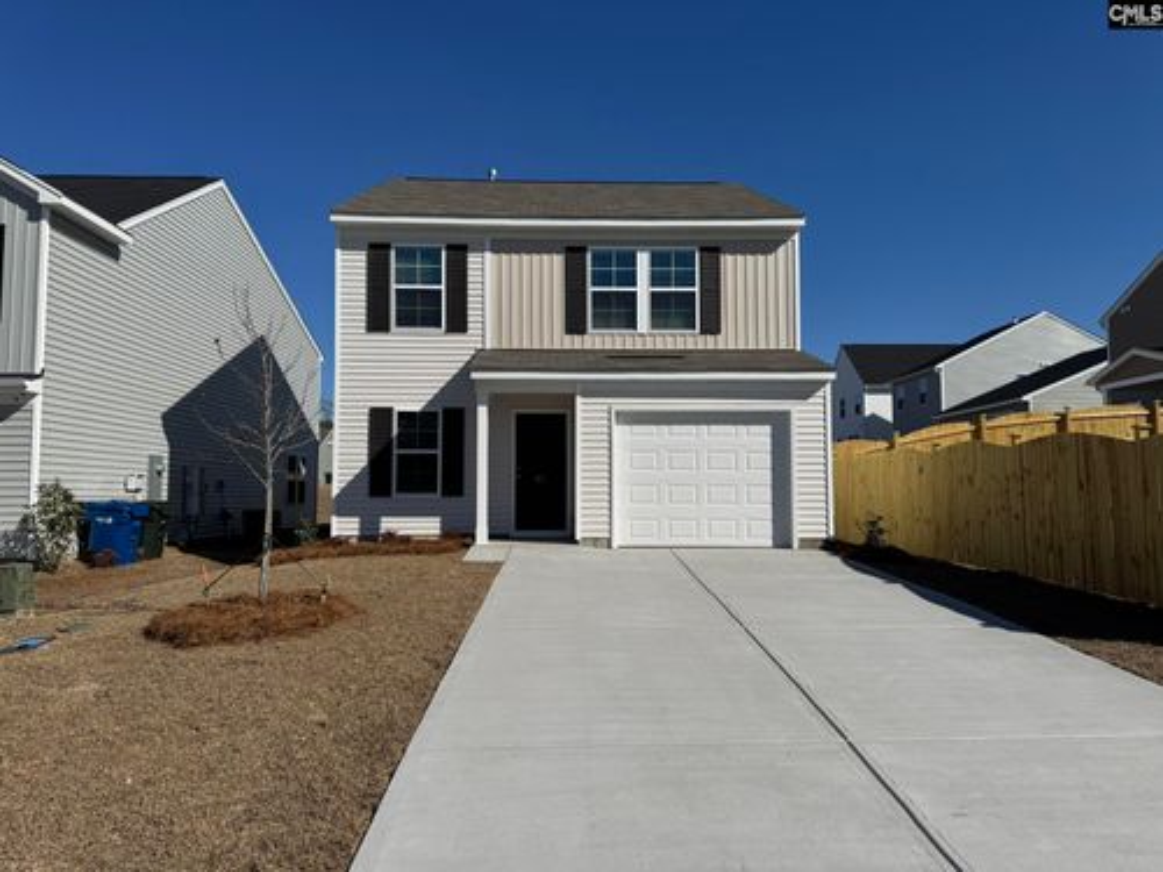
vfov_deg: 56.8
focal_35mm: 24
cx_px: 582
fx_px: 806
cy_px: 436
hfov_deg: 71.6
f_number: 1.78
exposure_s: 1/10417
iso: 80
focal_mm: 6.76
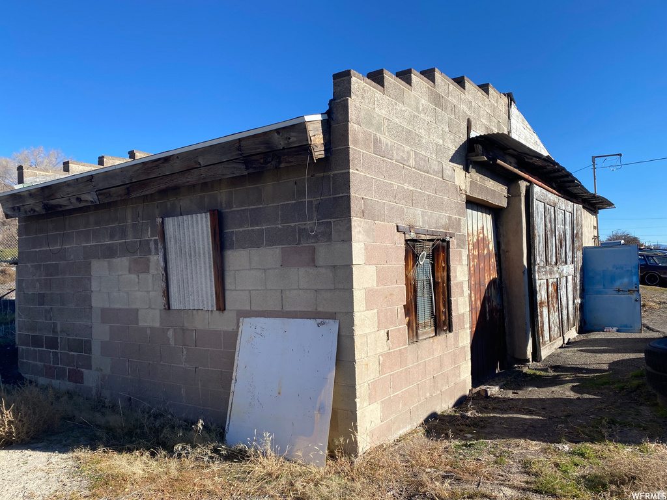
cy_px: 250
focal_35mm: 26
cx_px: 334
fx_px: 501
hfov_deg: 67.3
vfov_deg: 53.1
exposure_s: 1/2222
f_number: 1.8
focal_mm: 4.25
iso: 32
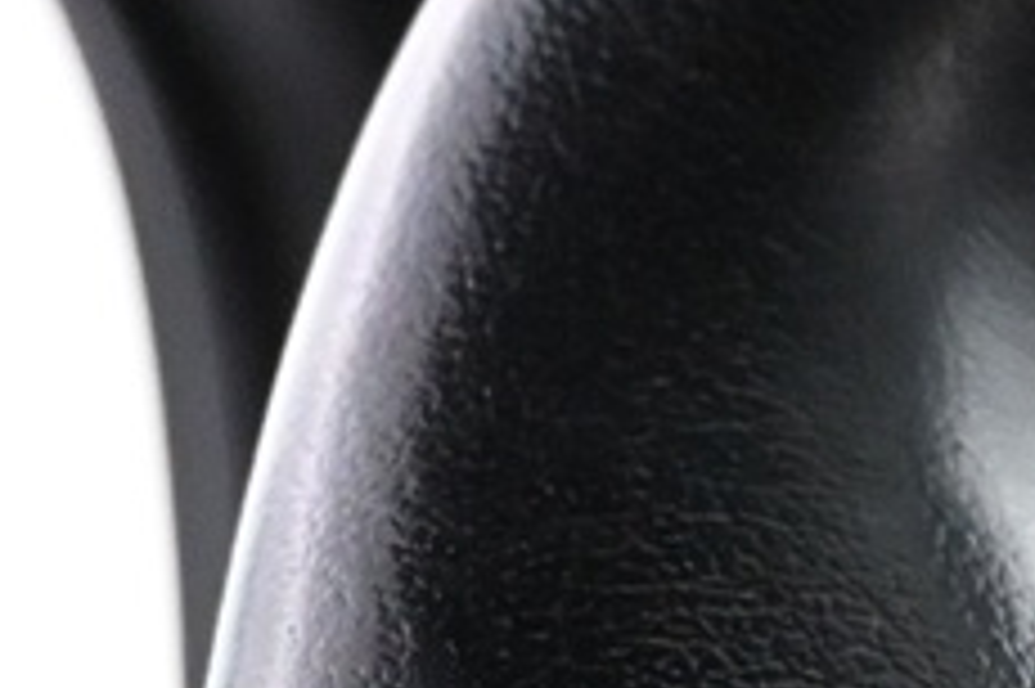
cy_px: 1165
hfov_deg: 10.5
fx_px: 5308
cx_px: 1868
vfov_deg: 7.2
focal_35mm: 185
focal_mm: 17.5
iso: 4000
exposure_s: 1/50
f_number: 3.5
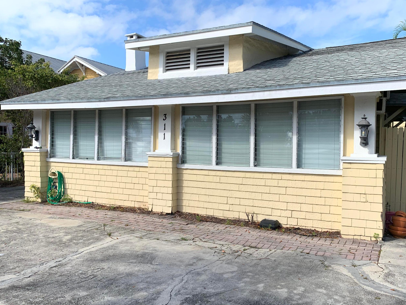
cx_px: 223
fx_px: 352
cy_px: 165
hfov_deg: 59.8
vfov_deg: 46.8
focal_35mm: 30
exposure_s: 1/2364
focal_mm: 4.25
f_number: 1.8
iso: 25
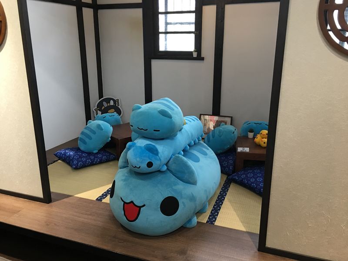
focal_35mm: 29
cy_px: 130
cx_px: 174
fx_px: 292
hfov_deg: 61.7
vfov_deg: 48.2
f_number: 2.2
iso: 64
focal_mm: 4.15
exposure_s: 1/15
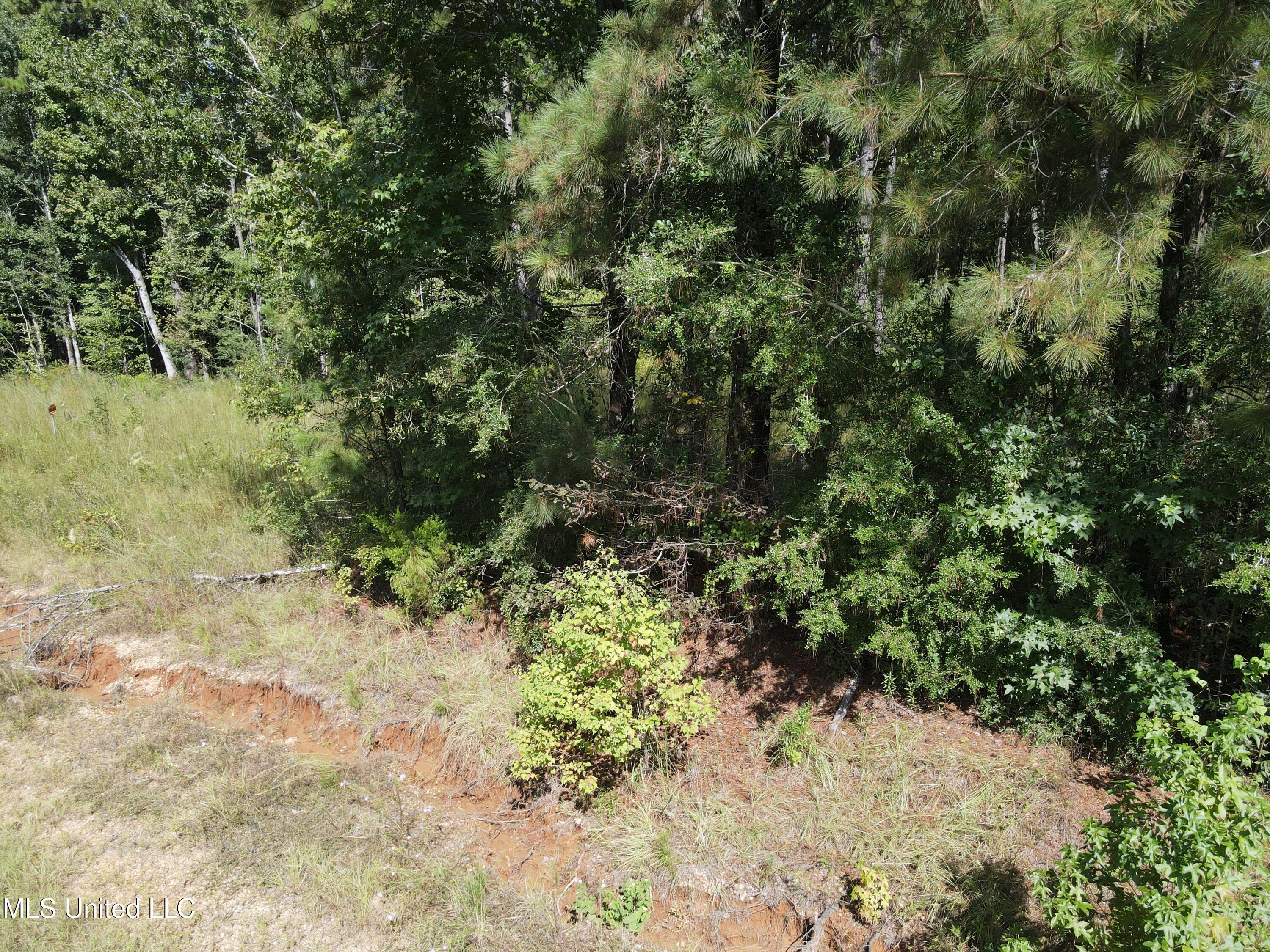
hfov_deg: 71.6
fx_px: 881
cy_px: 476
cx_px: 635
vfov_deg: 56.8
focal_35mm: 24
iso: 100
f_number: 2.8
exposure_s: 1/320
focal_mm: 4.5
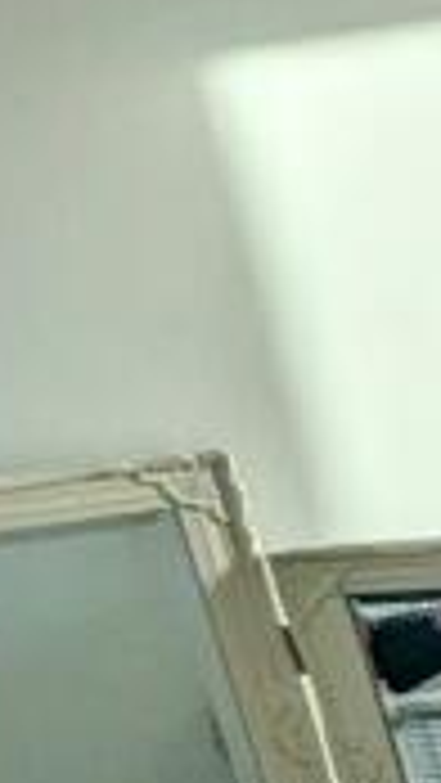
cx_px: 2246
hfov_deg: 6.2
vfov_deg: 20.2
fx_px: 2139
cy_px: 749
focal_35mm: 103
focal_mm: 2.35
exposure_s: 1/228
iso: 50
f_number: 2.2
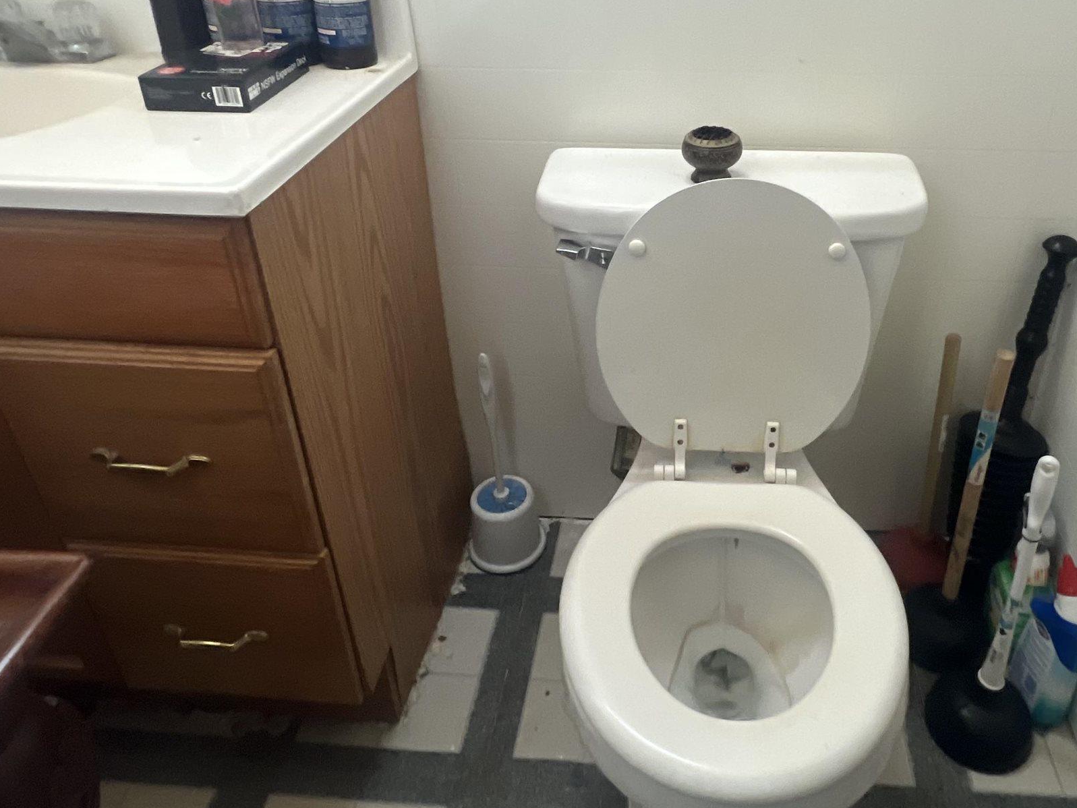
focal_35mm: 25
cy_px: 268
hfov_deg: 68.7
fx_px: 778
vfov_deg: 53.8
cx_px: 645
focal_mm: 1.57
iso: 640
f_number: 1.8
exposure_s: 1/60
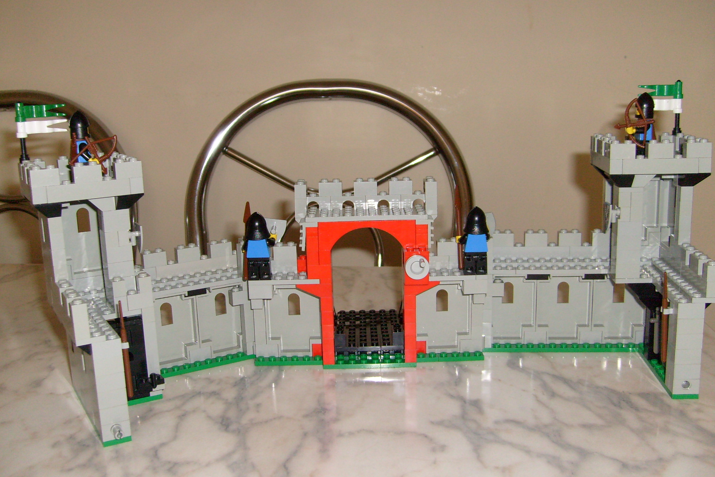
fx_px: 735
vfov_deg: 35.9
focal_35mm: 37
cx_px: 357
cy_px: 229
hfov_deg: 51.9
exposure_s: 1/45
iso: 100
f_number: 2.8
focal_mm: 5.8
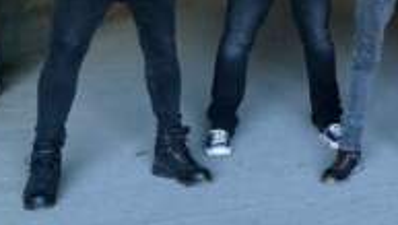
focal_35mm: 74
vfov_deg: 15.6
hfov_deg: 27.5
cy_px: -65
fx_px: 782
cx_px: 359
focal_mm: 20.9
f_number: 5
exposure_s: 1/100
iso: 1250
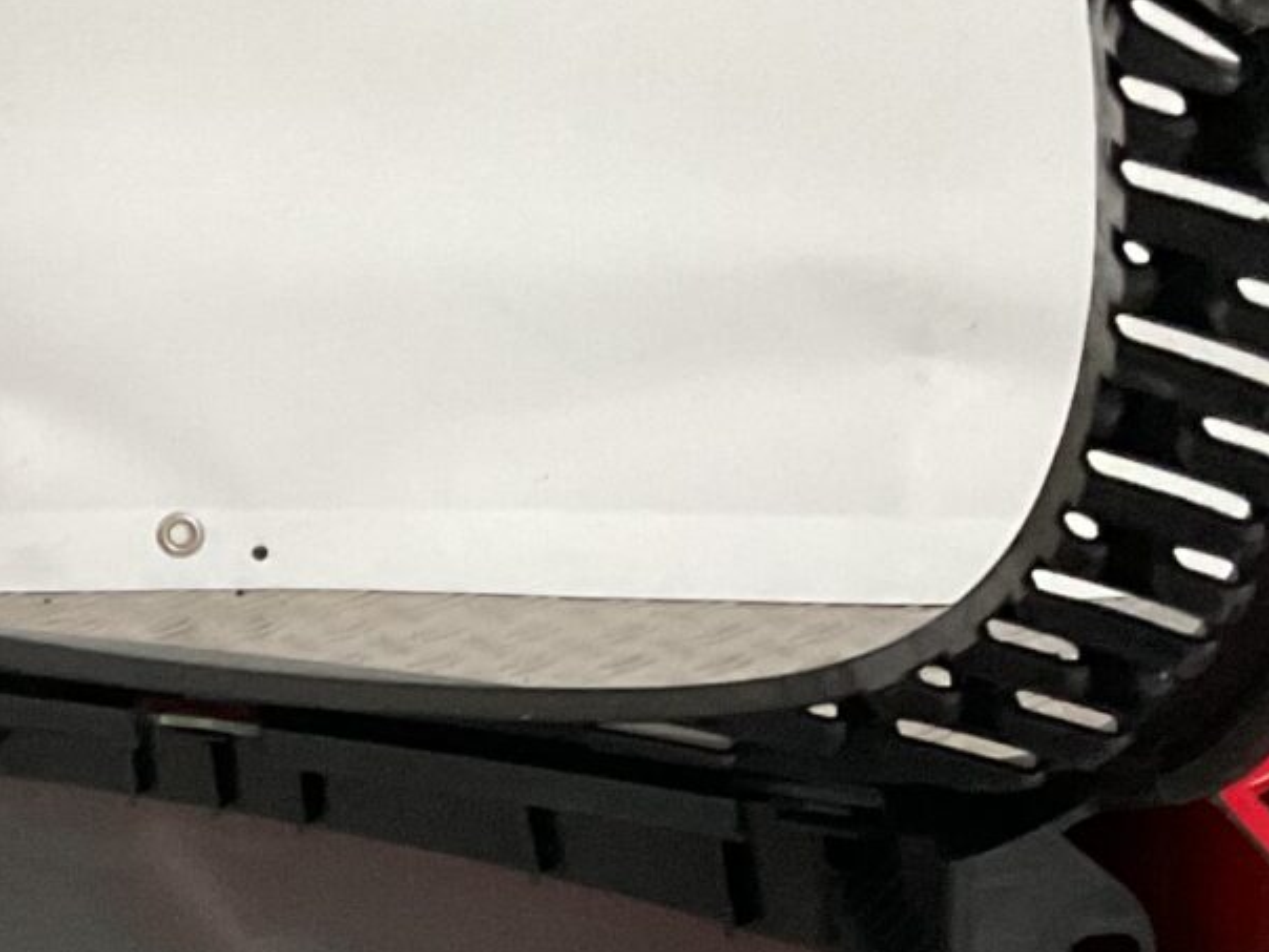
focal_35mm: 123
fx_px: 4509
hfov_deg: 15.3
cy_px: 1269
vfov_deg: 11.7
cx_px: -342
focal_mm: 3
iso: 250
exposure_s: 1/60
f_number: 1.8
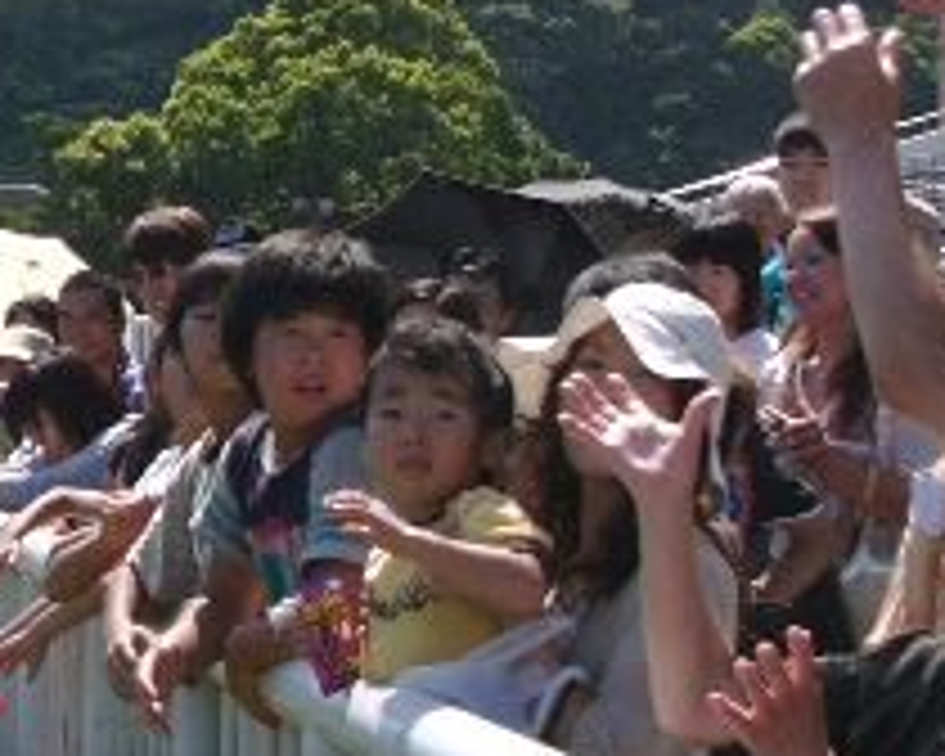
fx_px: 4083
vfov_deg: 10.5
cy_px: 158
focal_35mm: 146
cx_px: -180
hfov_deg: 12.9
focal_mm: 8.1
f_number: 4
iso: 50
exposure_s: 1/400
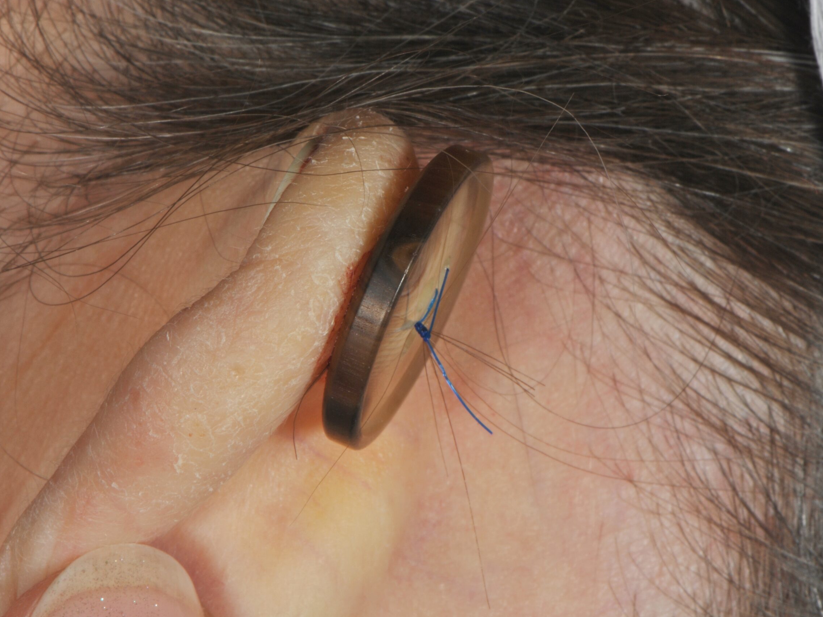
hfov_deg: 14.2
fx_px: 3294
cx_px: 400
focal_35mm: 139
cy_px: 308
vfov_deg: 10.7
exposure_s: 1/60
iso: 100
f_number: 36
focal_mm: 85
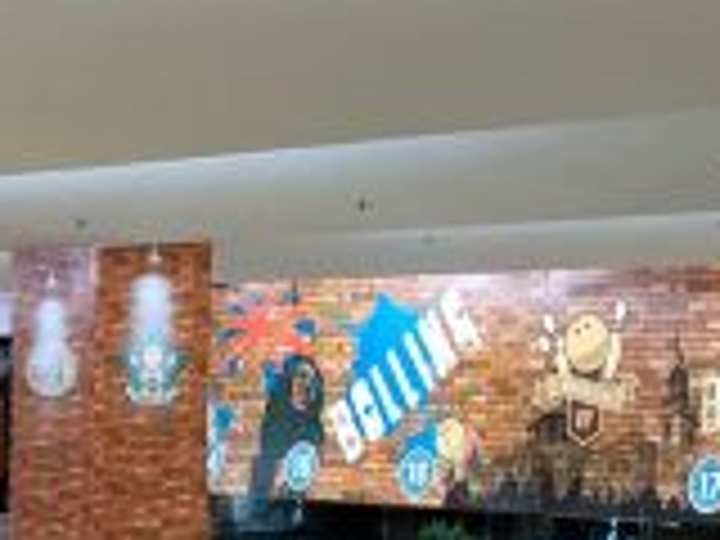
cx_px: 194
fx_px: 2642
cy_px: 754
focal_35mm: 127
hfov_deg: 15.5
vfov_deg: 11.3
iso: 50
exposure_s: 1/17
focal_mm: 3.99
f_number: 1.8
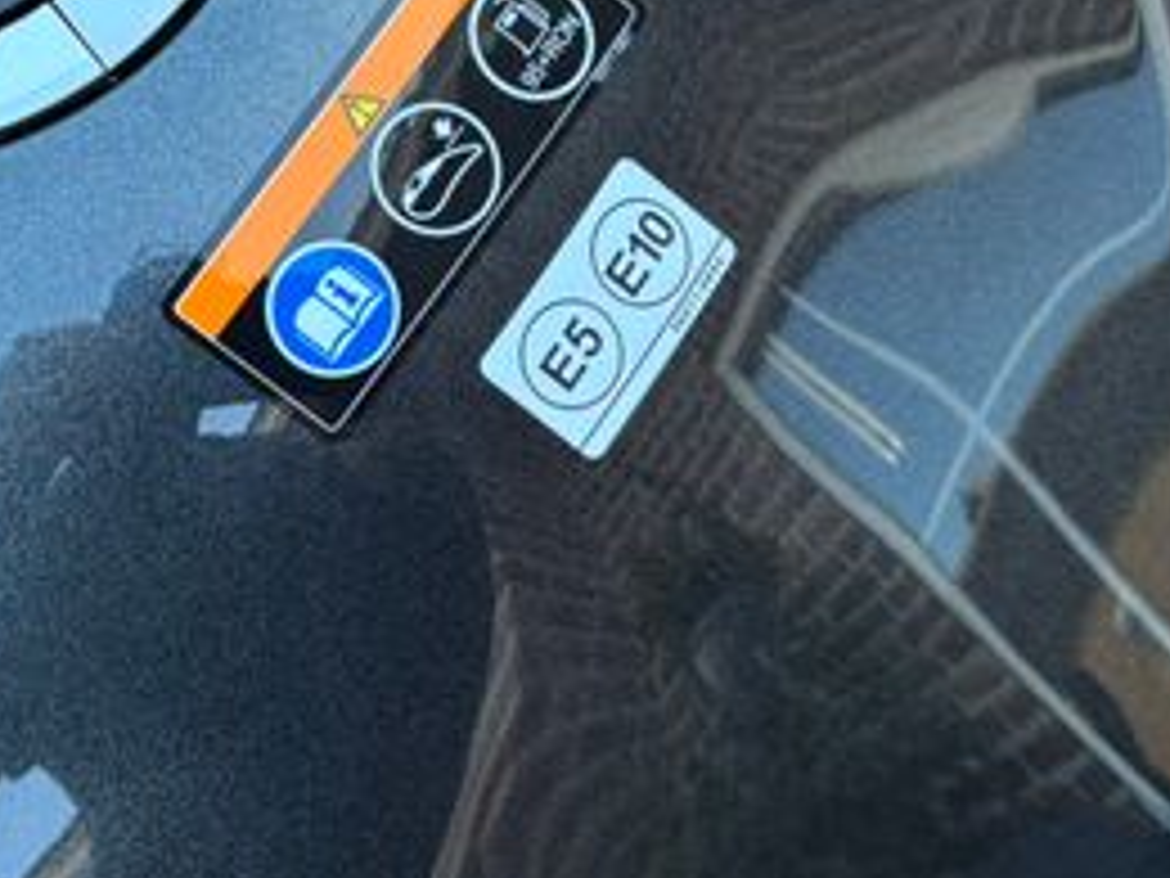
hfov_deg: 29.6
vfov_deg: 22.8
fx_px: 2163
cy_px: 261
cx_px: 234
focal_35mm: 64
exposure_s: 1/121
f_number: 1.6
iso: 100
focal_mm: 5.96
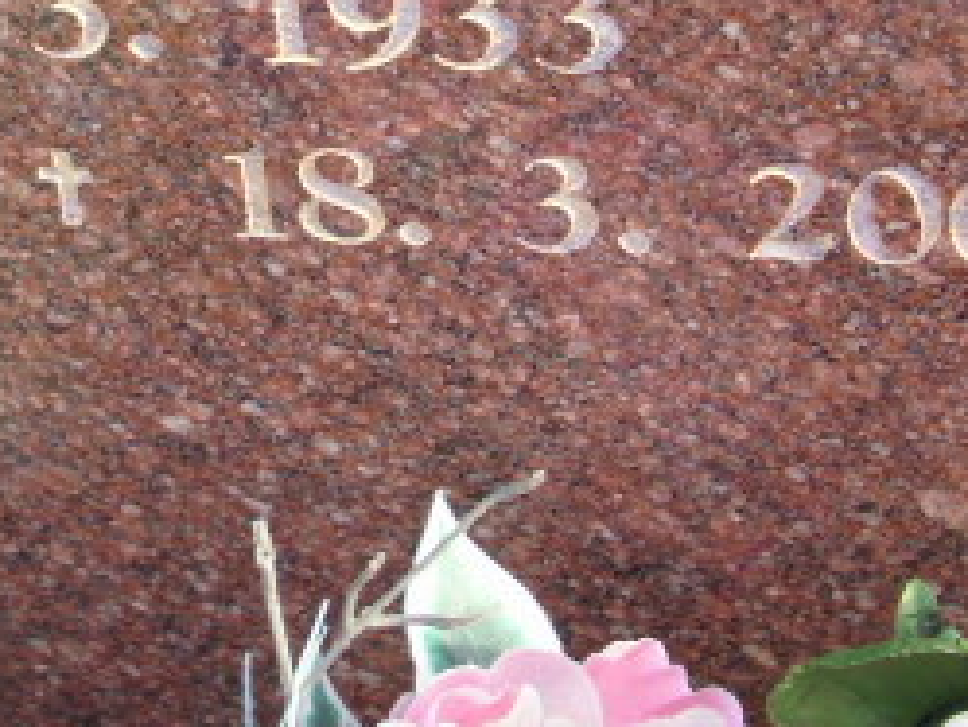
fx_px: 2658
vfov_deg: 15.2
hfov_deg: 20.6
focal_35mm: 95
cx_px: 389
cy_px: -51
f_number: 2.8
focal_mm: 6.2
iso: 50
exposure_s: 1/125
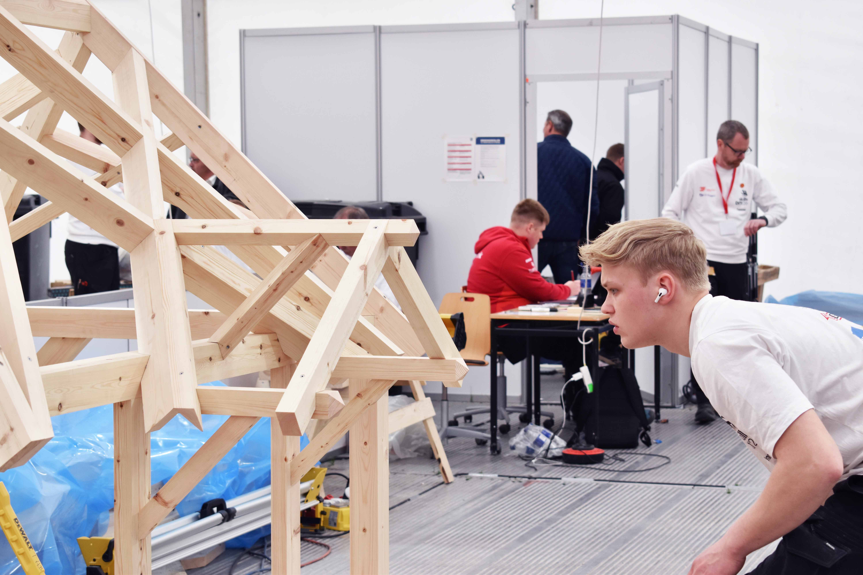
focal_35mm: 82
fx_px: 1978
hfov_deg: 24.6
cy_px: 288
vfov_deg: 16.6
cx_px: 432
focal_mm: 55
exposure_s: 1/160
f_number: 6.3
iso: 400
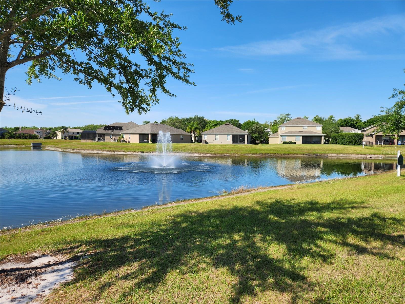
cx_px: 202
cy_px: 152
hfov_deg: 73.9
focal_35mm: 23
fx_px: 269
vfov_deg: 58.9
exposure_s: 1/1269
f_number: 1.8
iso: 20
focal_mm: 5.4
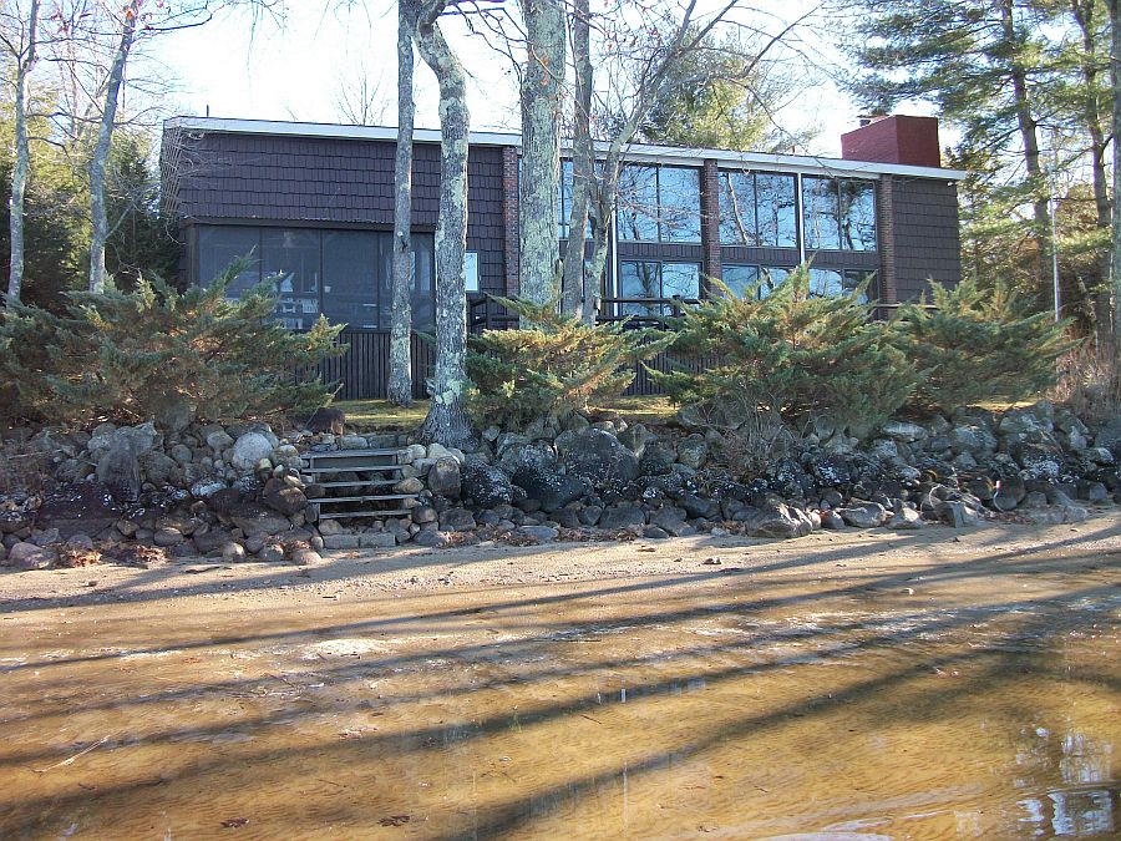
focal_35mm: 32
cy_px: 420
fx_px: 1036
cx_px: 560
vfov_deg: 44.2
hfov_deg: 56.8
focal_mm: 5.7
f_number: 2.9
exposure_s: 1/200
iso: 80
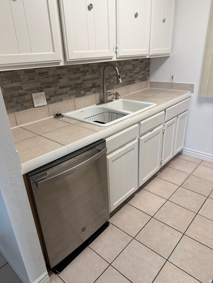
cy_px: 142
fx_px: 197
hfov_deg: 56.8
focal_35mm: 24
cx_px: 106
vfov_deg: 71.6
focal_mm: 6.76
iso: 125
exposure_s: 1/60
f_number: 1.78
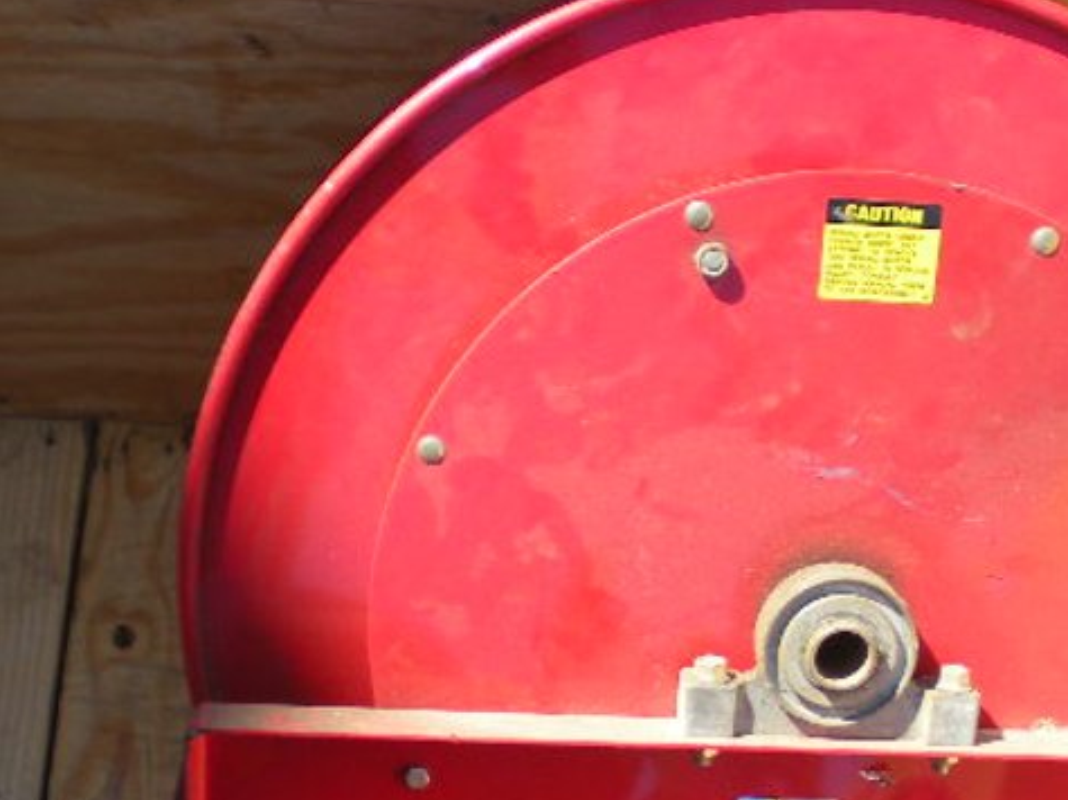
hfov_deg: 30.0
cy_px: 627
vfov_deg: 22.6
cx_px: 715
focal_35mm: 64
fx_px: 1974
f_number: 3.1
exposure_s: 1/240
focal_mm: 6.3
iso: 64
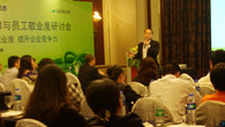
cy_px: 99
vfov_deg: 16.2
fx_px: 442
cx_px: 151
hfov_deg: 28.4
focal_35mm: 74
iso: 200
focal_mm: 23
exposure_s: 1/8
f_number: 4
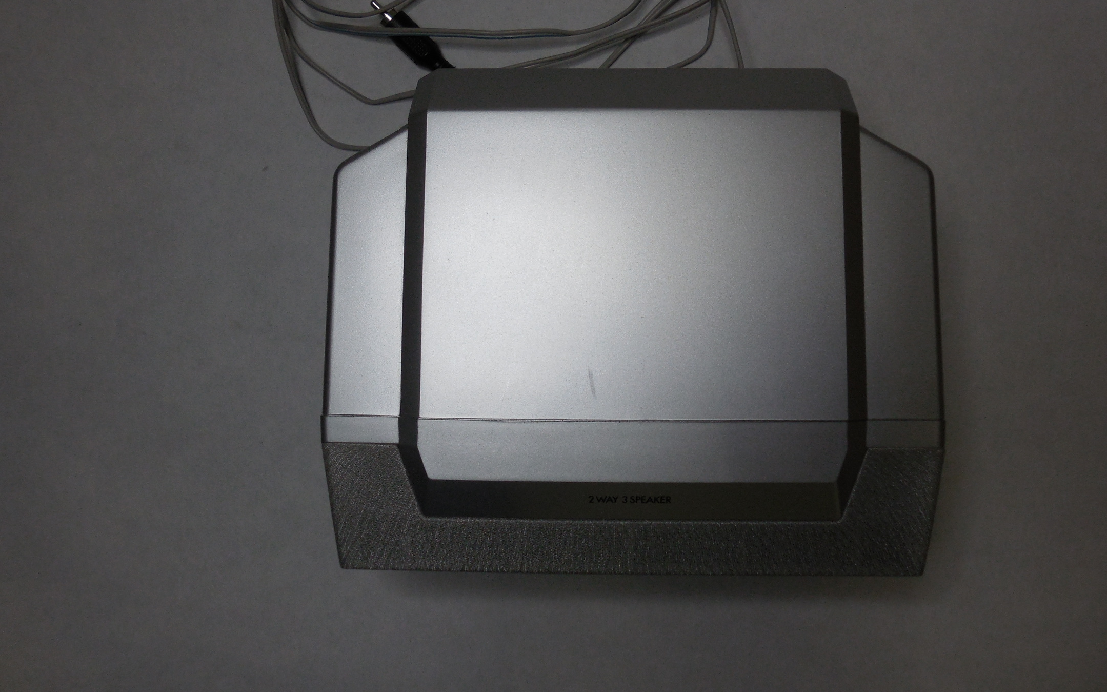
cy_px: 288
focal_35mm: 29
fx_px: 875
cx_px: 574
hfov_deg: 64.6
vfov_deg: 43.0
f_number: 3.5
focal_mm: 4.6
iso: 220
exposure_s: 1/250
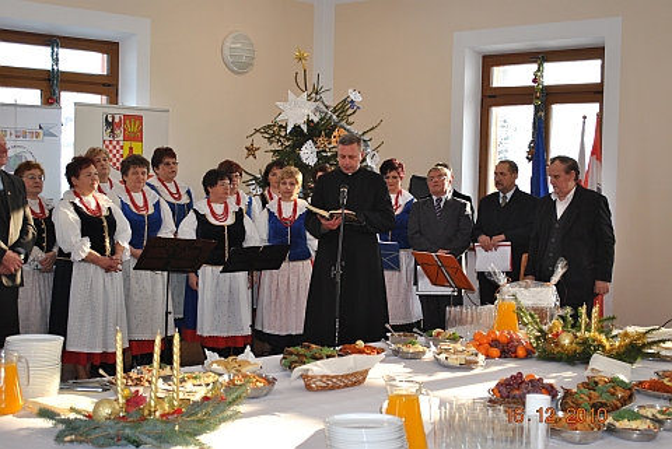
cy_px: 224
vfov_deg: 22.7
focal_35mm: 60
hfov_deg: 33.4
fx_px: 1121
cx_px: 336
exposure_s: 1/60
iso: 200
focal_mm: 40
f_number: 5.3
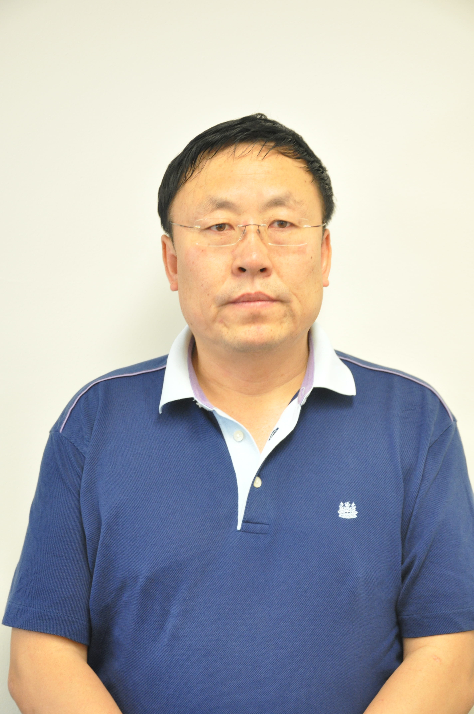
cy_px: 357
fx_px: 1426
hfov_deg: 18.9
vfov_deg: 28.1
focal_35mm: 72
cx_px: 237
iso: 800
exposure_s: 1/13
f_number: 4.8
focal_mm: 48
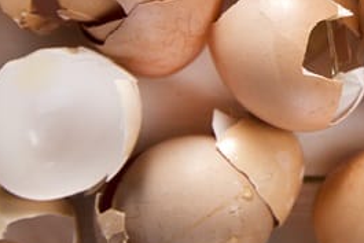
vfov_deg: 12.1
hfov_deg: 17.7
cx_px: 364
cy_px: 30
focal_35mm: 113
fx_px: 1143
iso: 100
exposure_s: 1/125
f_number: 18
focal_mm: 50
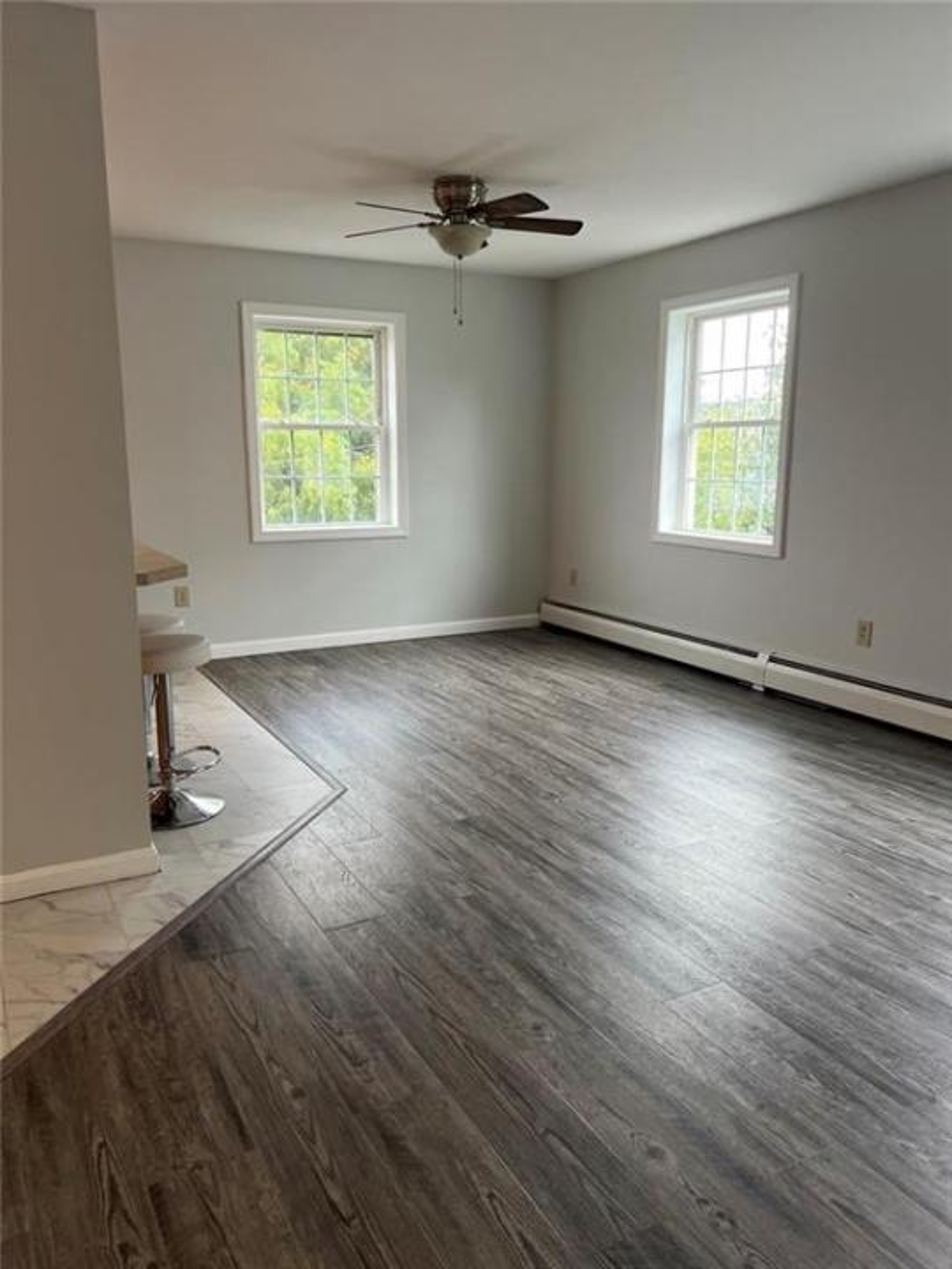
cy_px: 634
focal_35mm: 26
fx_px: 953
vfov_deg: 67.3
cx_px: 476
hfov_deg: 53.1
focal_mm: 5.7
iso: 125
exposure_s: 1/120
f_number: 1.5
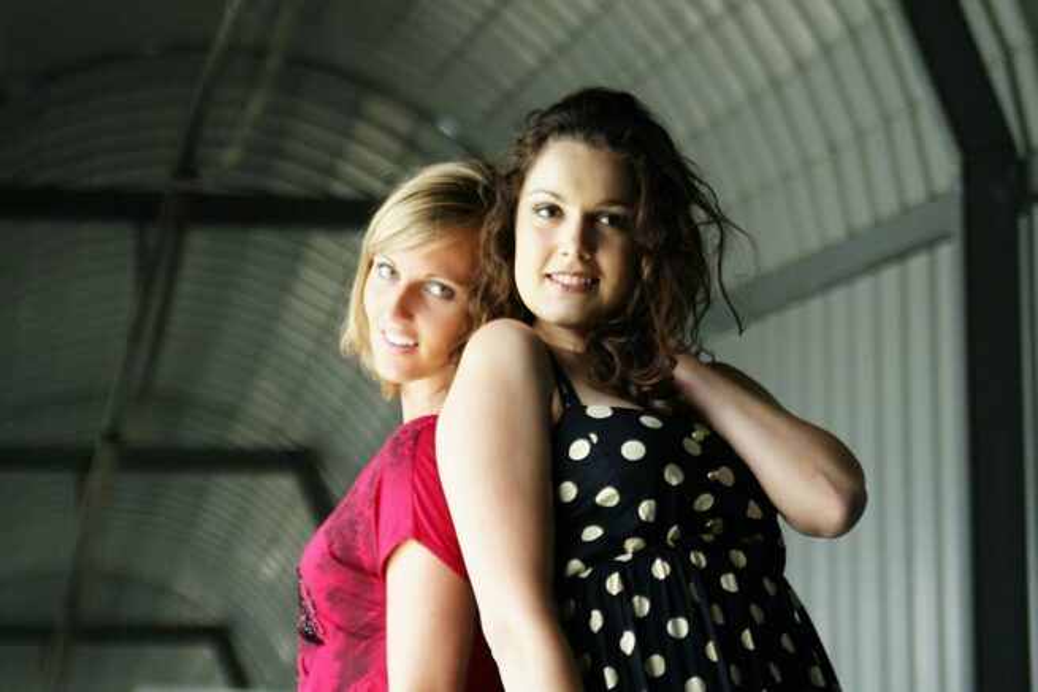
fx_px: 2163
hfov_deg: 27.0
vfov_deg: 18.2
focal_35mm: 75
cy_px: 346
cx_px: 519
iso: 640
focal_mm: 50
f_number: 2.8
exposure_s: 1/80
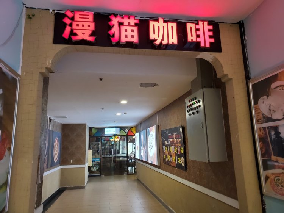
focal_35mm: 26
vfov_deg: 53.0
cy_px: 106
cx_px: 142
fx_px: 213
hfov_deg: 67.3
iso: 200
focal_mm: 4.3
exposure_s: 1/50
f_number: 2.4
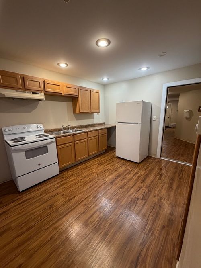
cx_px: 100
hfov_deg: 85.7
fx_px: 108
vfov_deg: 102.1
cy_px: 134
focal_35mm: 14
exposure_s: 1/60
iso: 320
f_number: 2.2
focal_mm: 2.22
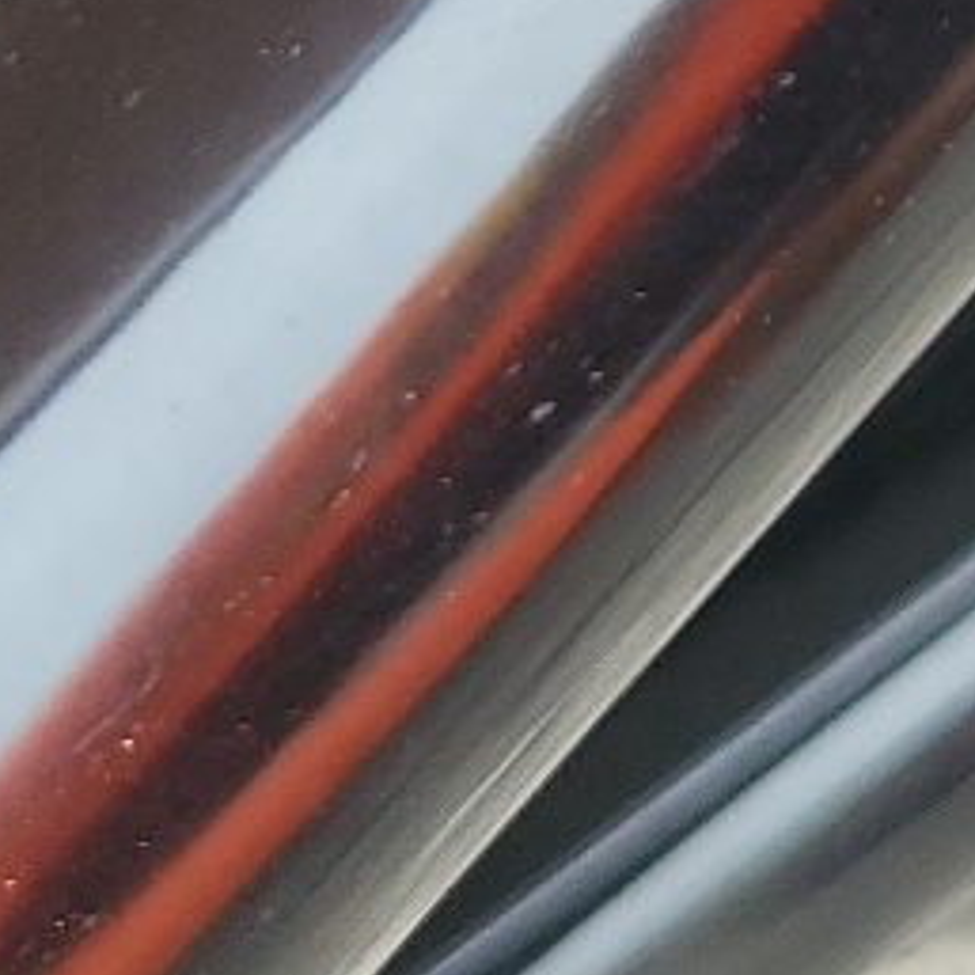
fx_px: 4557
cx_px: 2014
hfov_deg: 11.0
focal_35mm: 143
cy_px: -1150
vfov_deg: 10.8
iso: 53
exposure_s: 1/120
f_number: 1.5
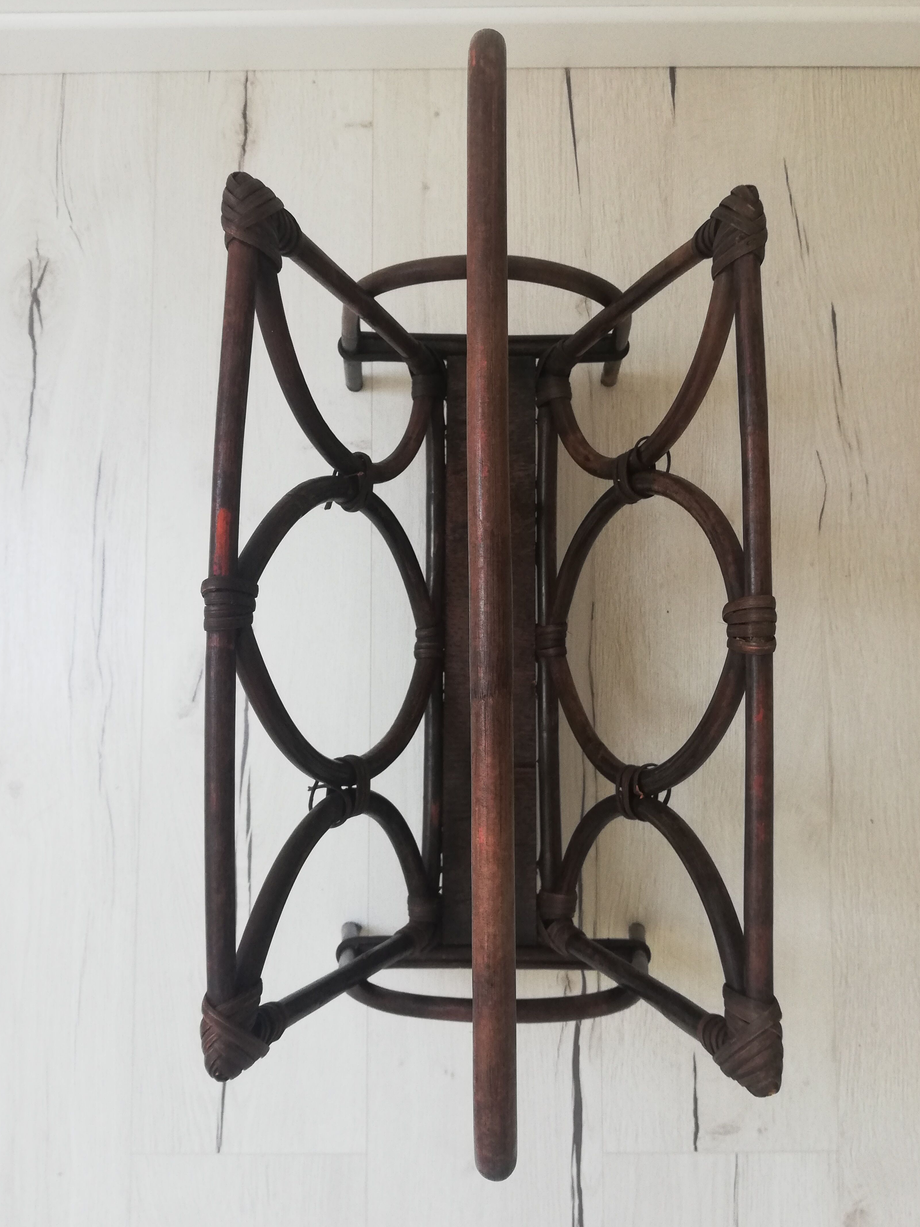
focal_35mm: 28
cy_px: 603
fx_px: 992
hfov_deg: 49.7
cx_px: 491
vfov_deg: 63.4
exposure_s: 1/33.3
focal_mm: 3.81
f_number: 2.2
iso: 125
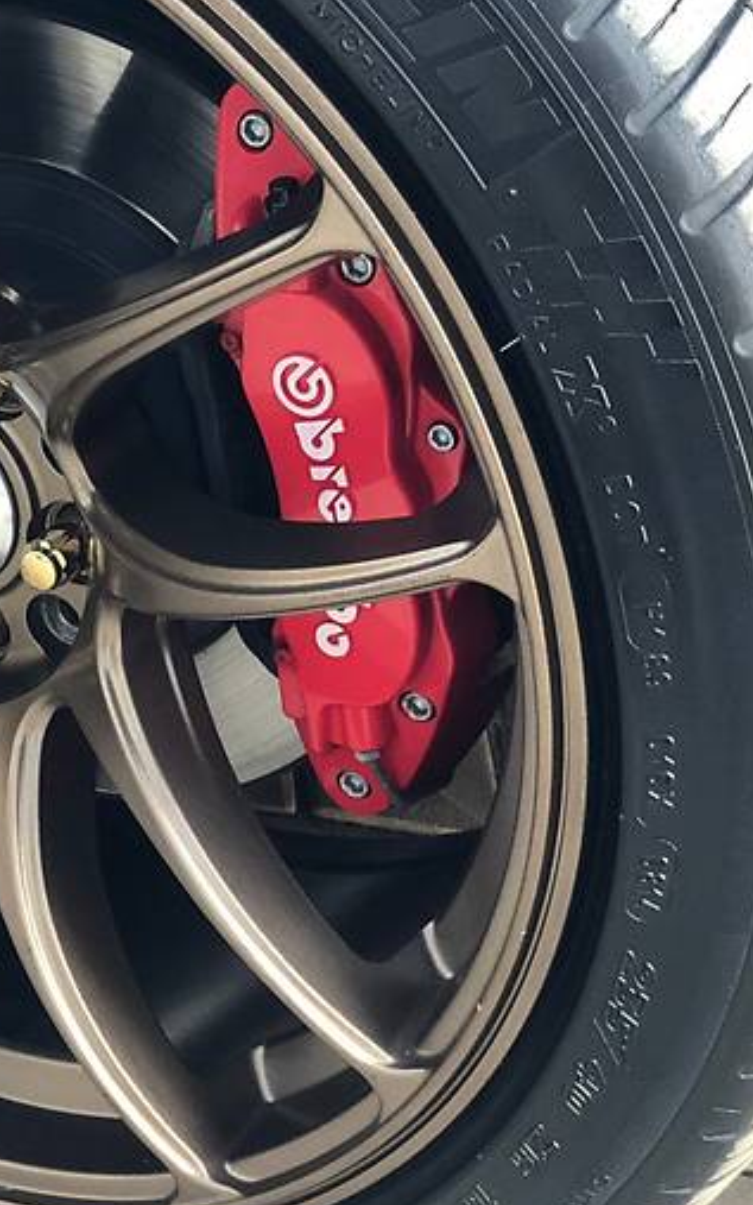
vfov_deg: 23.8
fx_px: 2856
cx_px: -76
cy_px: 542
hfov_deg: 14.7
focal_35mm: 87
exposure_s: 1/25
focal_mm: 6
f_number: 2.4
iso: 160
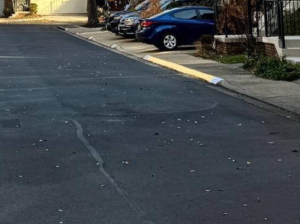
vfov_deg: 12.9
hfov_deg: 18.7
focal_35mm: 104
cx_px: 55
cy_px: -177
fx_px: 901
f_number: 1.78
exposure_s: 1/888
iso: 80
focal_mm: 6.76
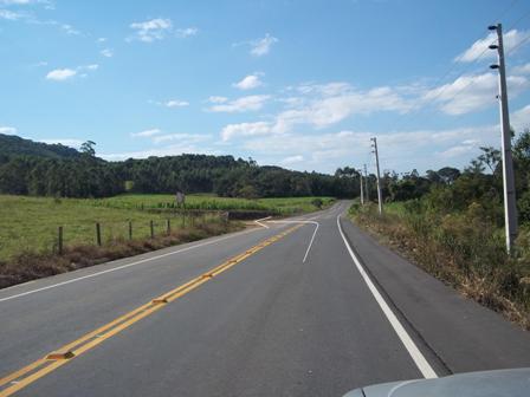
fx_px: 551
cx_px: 265
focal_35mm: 36
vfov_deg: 39.7
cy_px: 198
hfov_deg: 51.4
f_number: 8
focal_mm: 6.5
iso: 80
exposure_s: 1/250
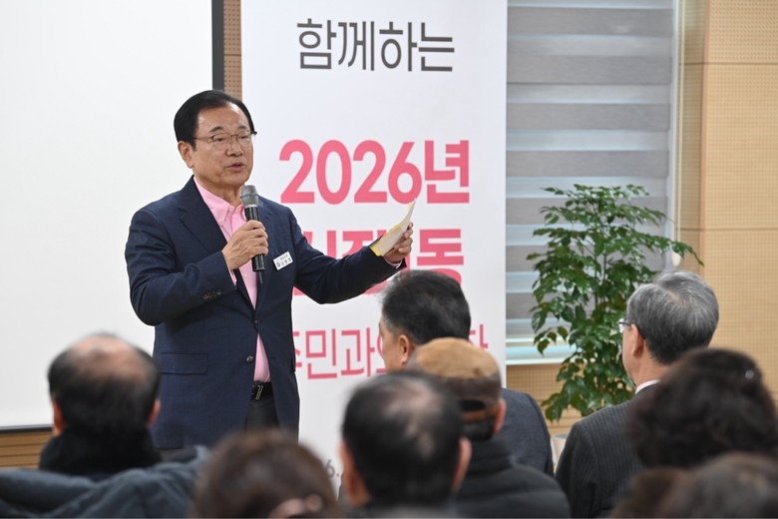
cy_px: 260
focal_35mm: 150
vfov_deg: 9.1
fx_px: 3241
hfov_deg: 13.7
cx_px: 389
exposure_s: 1/60
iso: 800
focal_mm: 150
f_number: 4.5
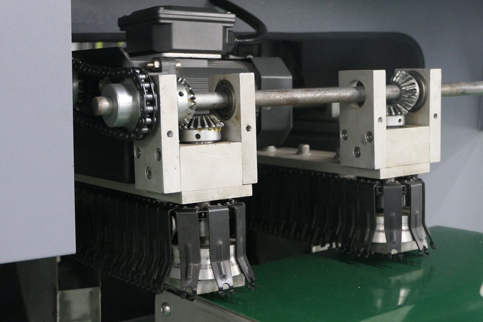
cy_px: 161
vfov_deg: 23.0
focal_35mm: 59
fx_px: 791
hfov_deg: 33.9
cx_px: 242
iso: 1600
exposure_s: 1/80
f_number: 3.7
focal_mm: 21.6
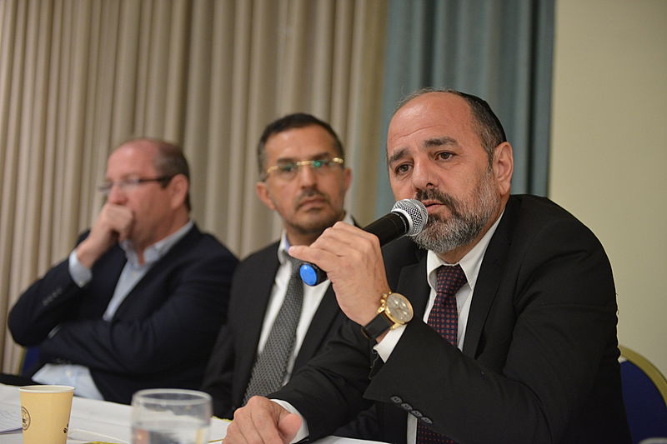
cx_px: 334
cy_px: 222
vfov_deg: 23.4
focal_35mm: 58
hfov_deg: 34.5
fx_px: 1074
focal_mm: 58
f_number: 2.8
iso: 2000
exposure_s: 1/80
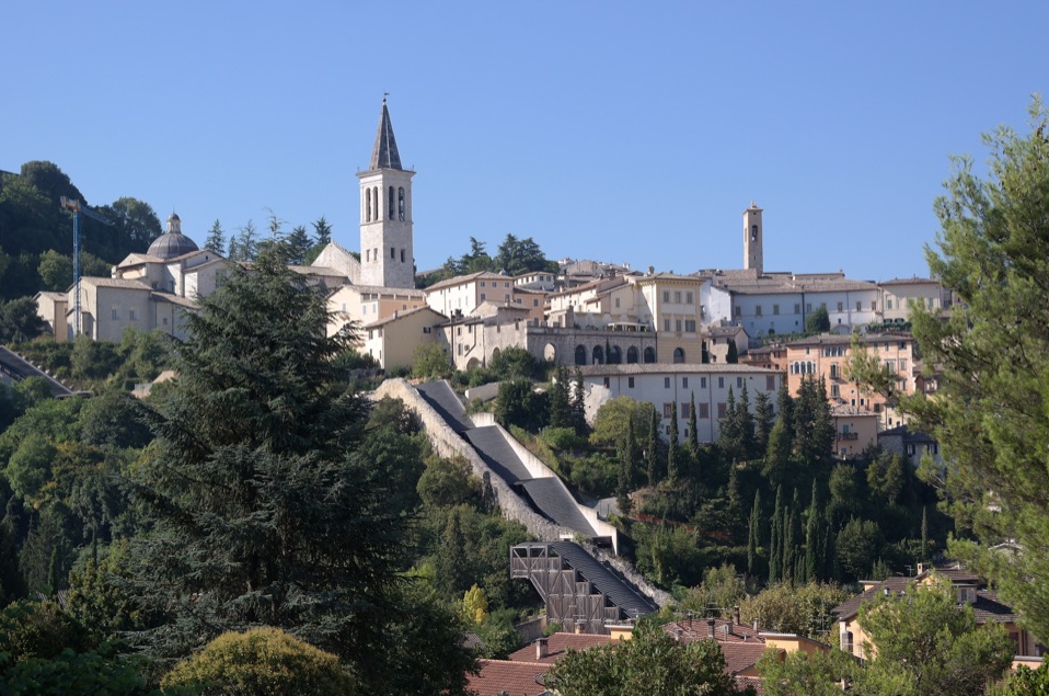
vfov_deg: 18.9
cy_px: 337
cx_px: 526
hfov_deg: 28.1
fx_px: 2094
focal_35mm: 72
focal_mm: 45
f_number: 6.3
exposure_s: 1/250
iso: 100
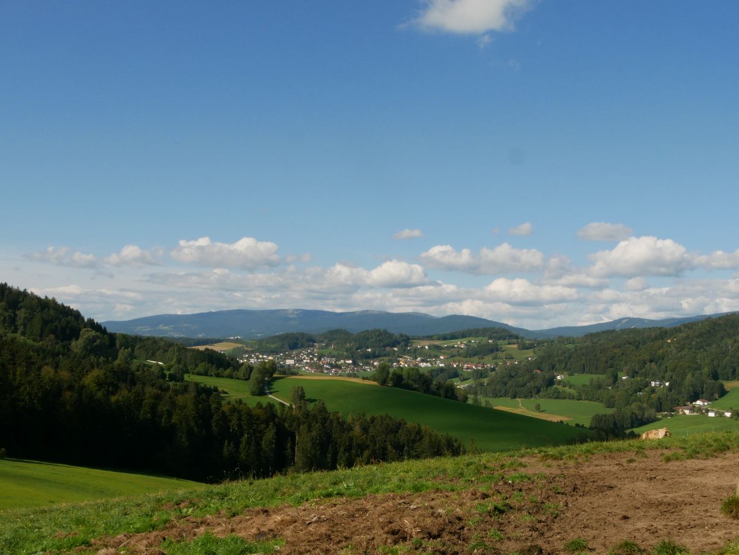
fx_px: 833
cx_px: 458
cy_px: 326
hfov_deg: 47.4
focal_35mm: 39
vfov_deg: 36.8
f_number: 18
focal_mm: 15
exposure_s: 1/160
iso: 250
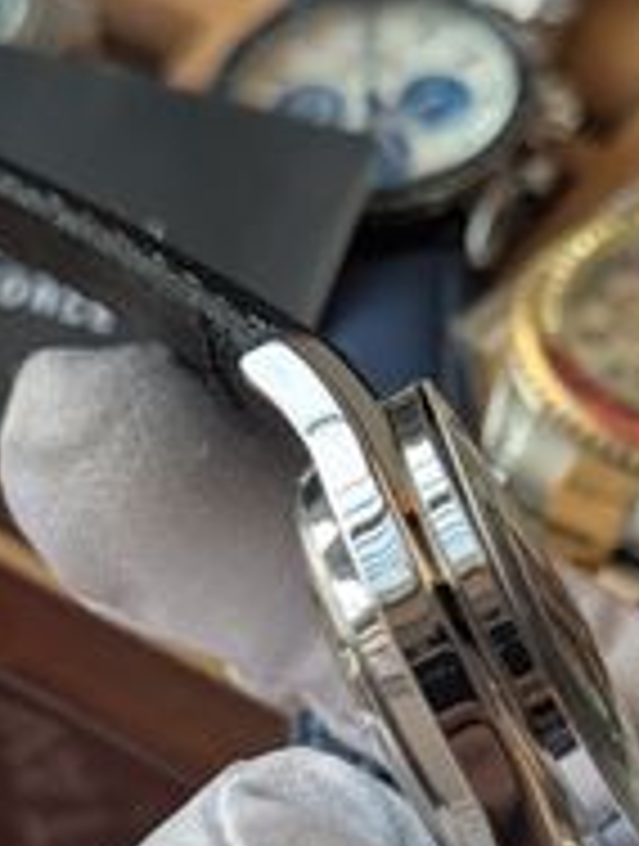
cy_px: 729
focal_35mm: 102
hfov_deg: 14.6
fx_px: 2499
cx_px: 376
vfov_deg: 18.9
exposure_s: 1/424
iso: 45
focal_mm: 6.81
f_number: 1.85
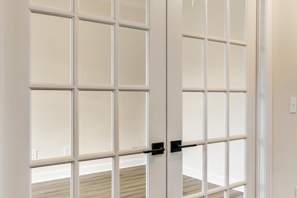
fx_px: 322
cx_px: 282
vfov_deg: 34.2
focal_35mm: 39
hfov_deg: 43.9
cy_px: 92
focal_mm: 17
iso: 400
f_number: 6.3
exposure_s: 1/5
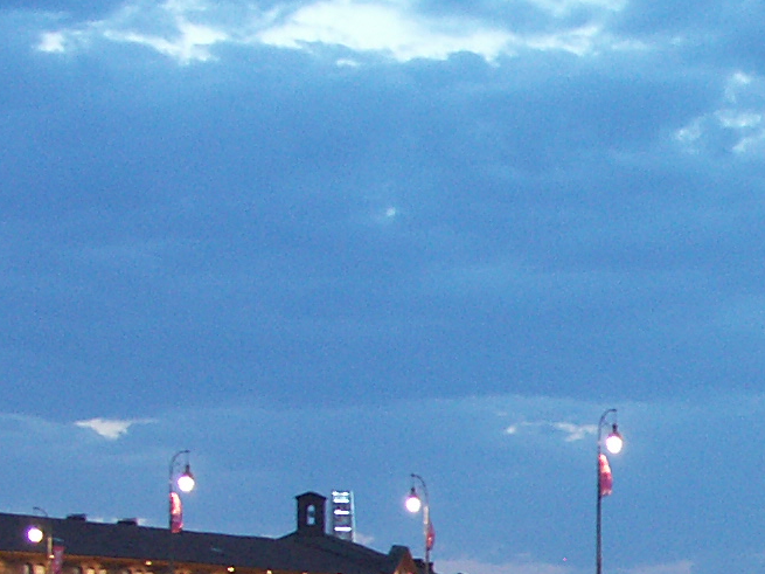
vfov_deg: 10.9
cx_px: 1228
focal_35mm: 129
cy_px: 942
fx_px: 2850
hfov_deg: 14.1
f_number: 2.8
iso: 125
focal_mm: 8.47
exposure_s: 1/10
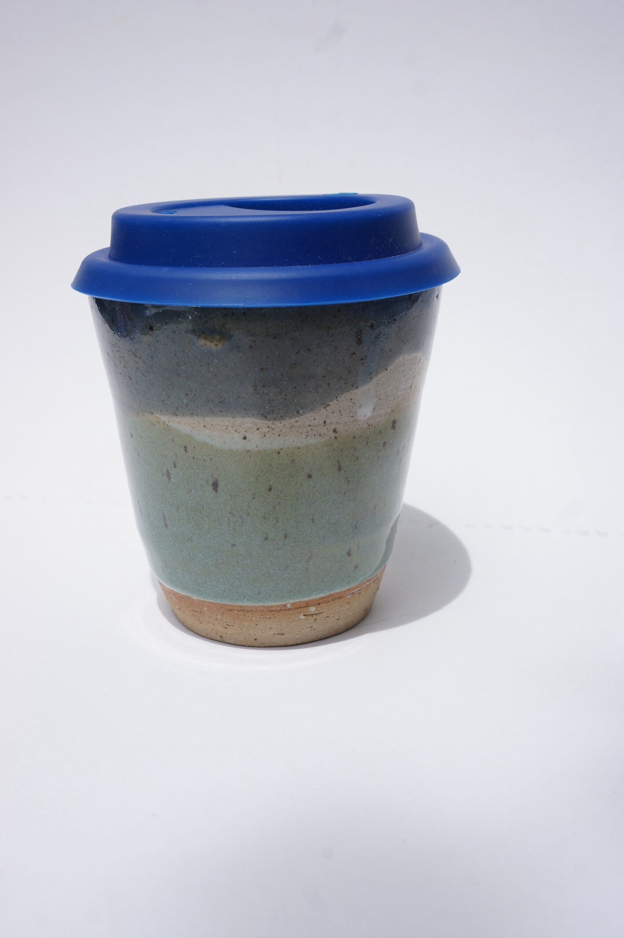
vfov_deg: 51.9
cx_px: 312
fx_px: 964
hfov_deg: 35.9
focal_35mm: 37
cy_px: 469
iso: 100
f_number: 10
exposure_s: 1/200
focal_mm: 25
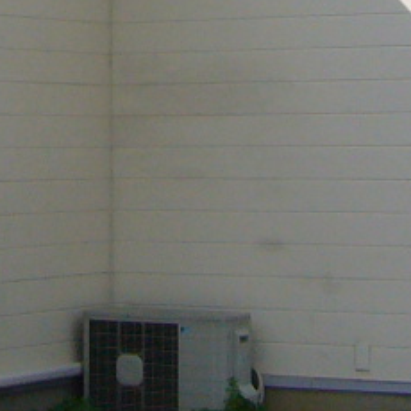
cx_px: 38
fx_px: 2310
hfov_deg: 10.1
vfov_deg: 9.9
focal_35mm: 172
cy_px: -202
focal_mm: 4.6
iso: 80
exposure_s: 1/400
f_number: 5.6
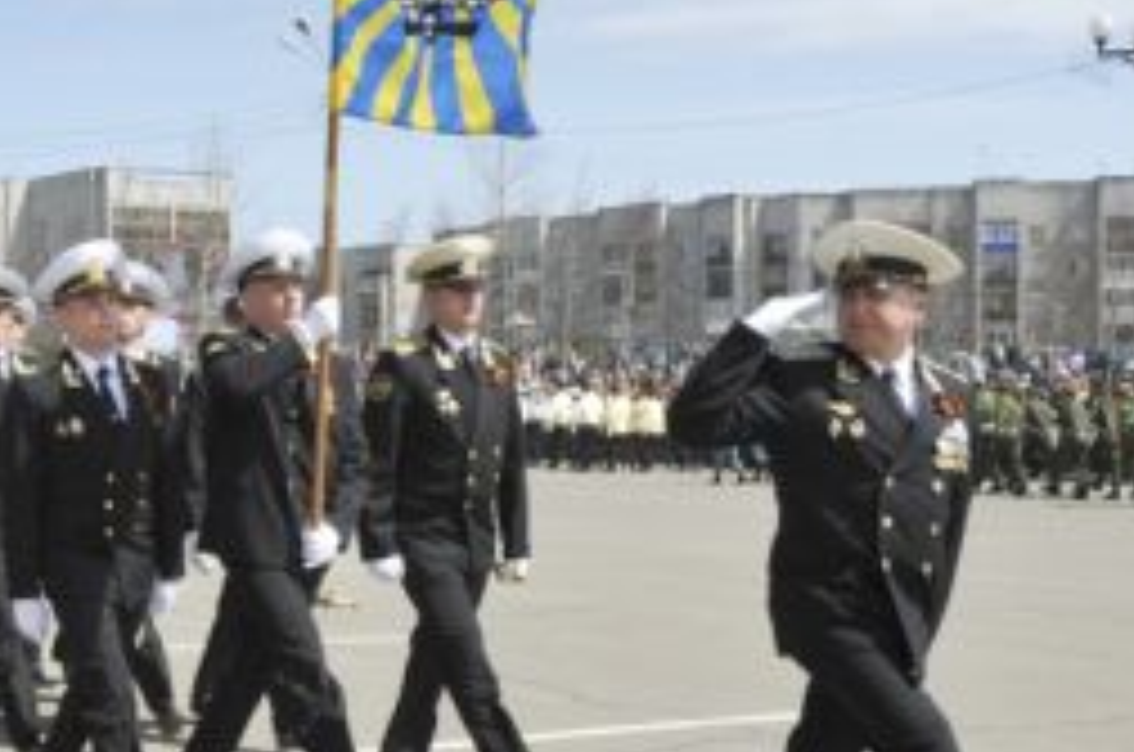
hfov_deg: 30.6
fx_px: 1949
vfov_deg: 21.7
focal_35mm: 62
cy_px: 504
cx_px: 54
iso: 800
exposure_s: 1/1000
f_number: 13
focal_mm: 24
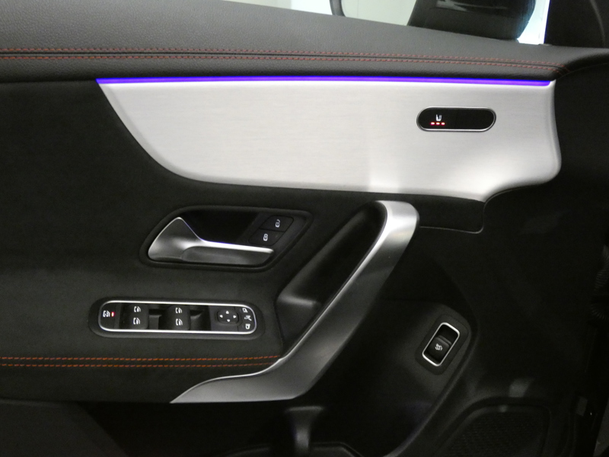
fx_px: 633
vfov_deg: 39.7
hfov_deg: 51.4
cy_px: 228
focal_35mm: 36
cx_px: 304
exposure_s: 1/25
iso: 1600
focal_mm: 6.5
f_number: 3.5
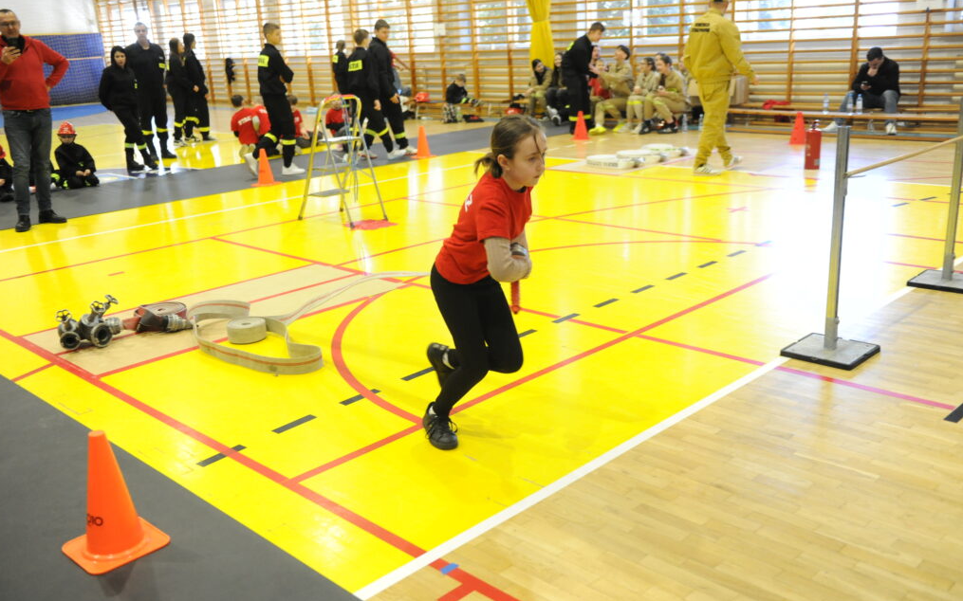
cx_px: 478
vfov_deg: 35.3
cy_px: 321
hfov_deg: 54.0
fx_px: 945
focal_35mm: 36
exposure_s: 1/250
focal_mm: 35
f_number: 2.8
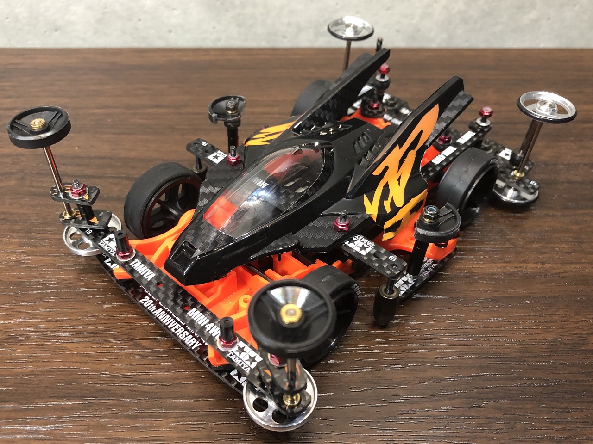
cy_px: 222
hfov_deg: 63.4
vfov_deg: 49.7
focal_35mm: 28
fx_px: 480
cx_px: 296
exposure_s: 1/11
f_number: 1.8
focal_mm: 3.99
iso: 100
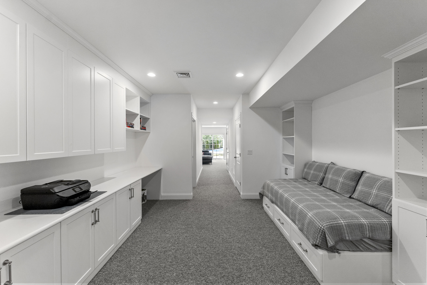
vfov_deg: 81.3
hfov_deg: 104.2
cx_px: 214
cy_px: 142
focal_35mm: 14
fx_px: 166
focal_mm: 14
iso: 1250
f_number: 5
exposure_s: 1/60
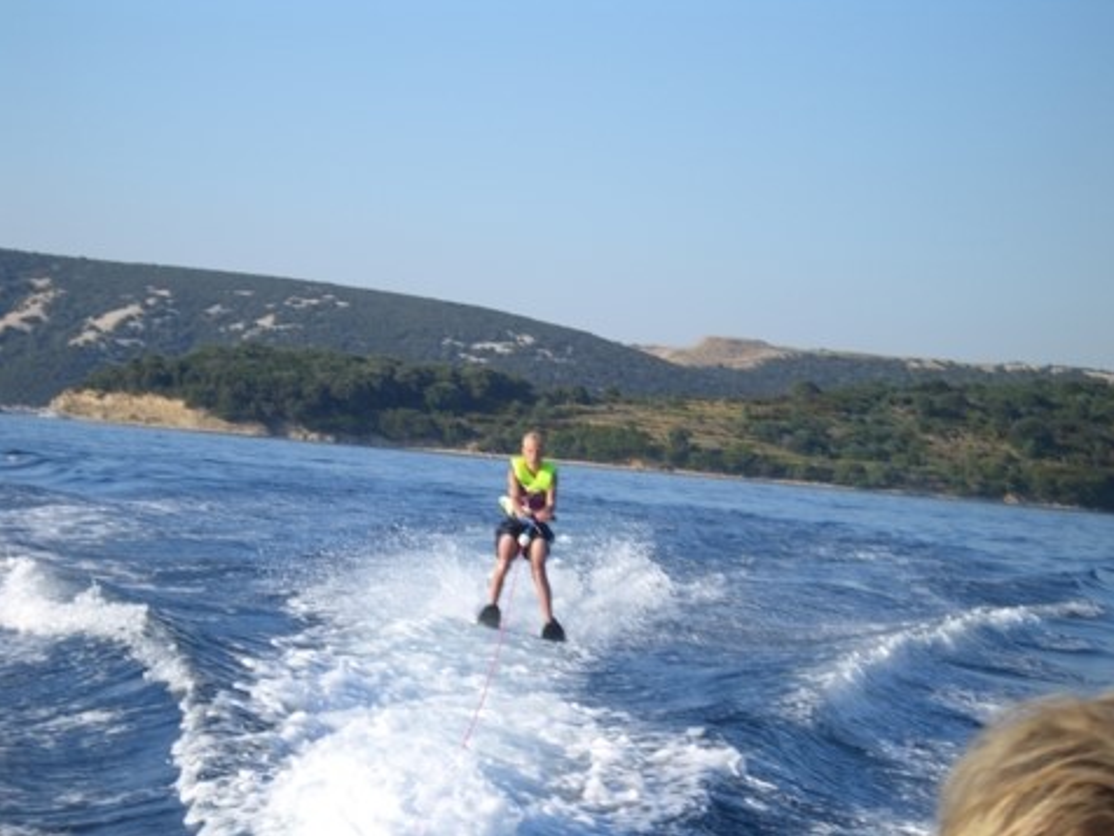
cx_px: 555
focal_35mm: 115
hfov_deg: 17.1
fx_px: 3701
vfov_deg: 12.9
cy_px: 419
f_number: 5.2
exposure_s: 1/320
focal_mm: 18.6
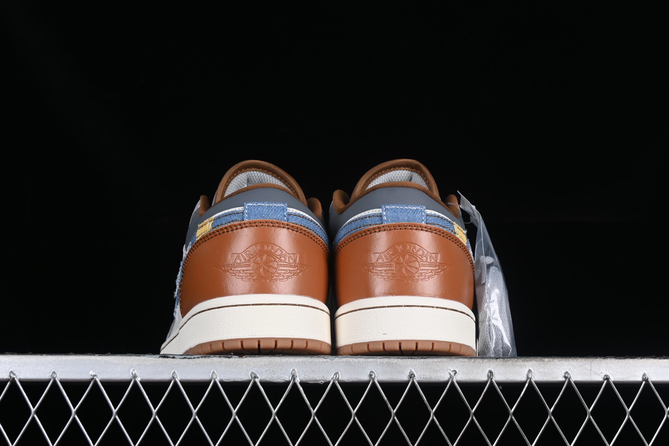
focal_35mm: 75
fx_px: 1394
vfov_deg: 18.2
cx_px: 334
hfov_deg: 27.0
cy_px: 223
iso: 160
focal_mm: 50
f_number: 8
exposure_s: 1/80
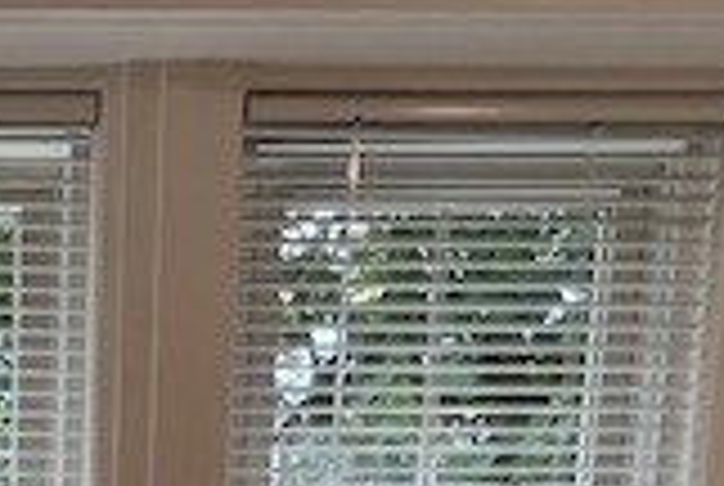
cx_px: -180
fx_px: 1350
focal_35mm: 67
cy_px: 1156
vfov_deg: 14.2
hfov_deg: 26.2
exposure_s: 1/154
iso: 32
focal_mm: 1.57
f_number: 1.8
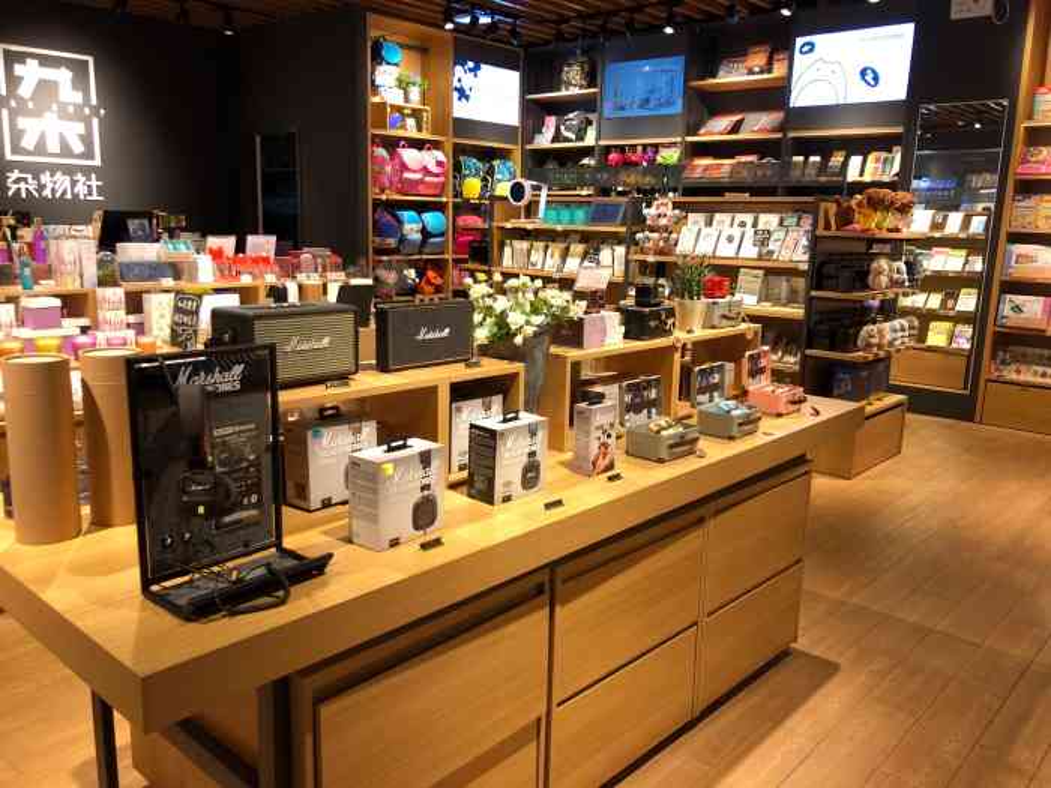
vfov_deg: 48.2
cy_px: 394
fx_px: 880
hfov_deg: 61.7
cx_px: 526
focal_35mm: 29
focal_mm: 3.99
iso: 25
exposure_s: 1/33
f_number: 1.8
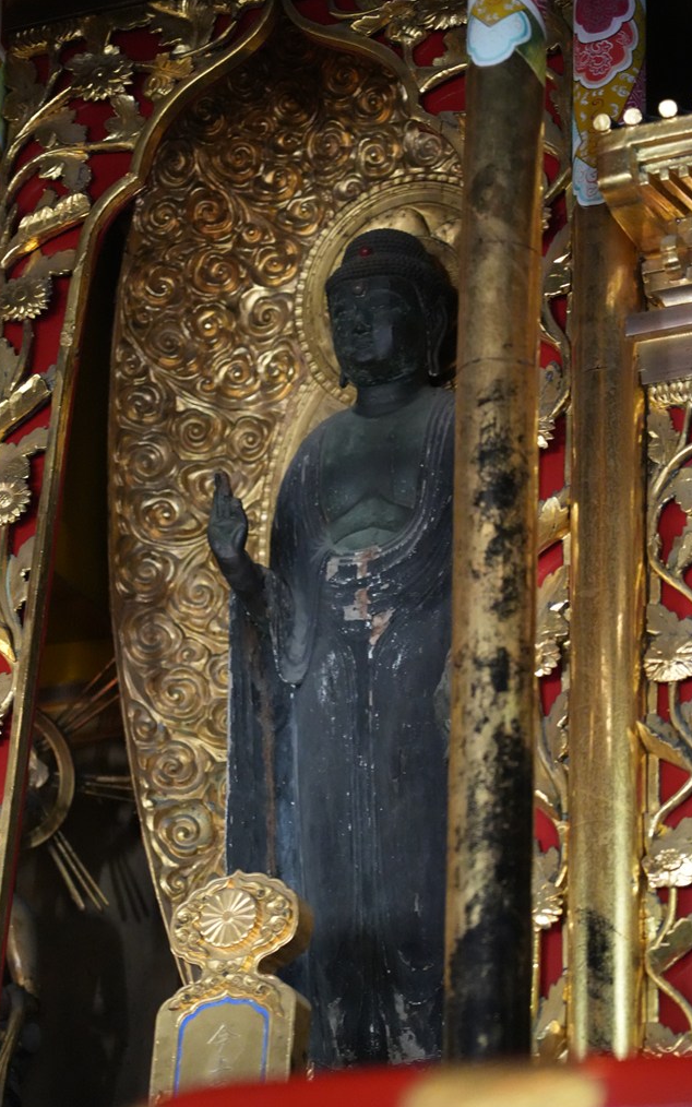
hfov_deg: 12.1
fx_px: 3258
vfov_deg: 19.3
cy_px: 557
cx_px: 324
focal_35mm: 108
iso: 12800
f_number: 4
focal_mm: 105
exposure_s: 1/60
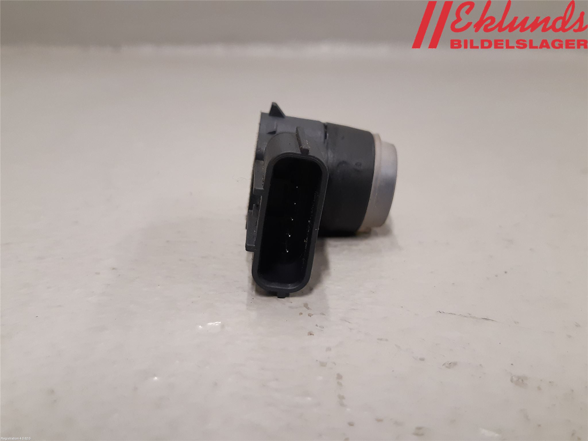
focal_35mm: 26
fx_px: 442
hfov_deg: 67.3
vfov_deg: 53.1
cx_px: 294
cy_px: 220
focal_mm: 3.93
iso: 200
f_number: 1.7
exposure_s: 1/50
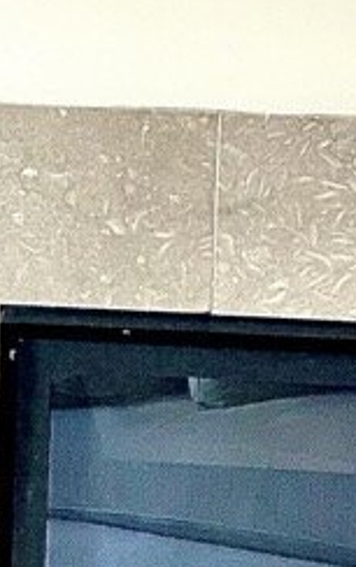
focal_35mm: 289
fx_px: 4476
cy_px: 286
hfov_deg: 4.5
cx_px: -386
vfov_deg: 7.3
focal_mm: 6
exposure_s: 1/120
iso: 100
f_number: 2
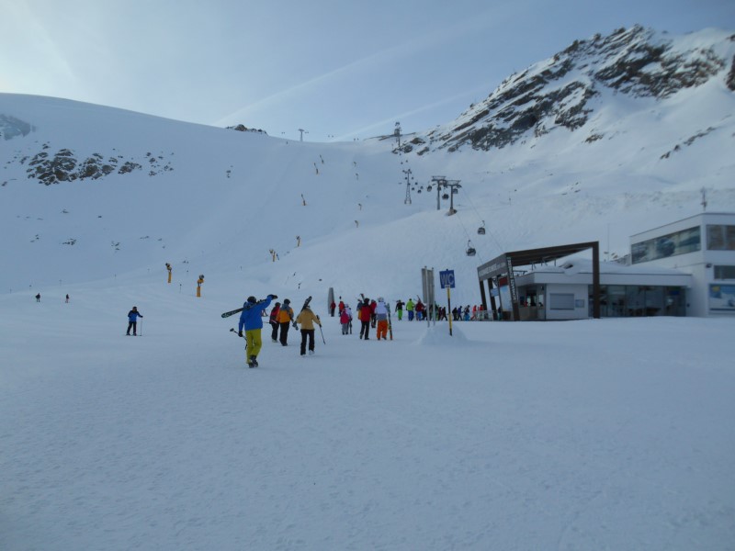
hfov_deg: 67.3
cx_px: 368
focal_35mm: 26
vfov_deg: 53.1
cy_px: 276
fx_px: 552
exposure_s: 1/1250
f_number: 3.4
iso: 80
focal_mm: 4.7
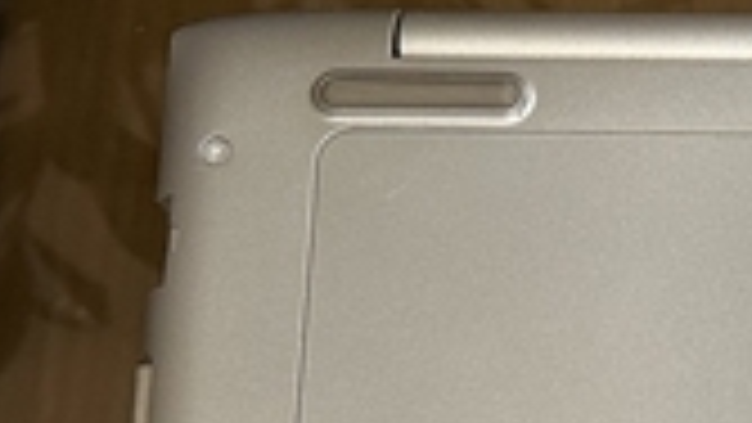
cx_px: 1135
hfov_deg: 15.7
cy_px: 562
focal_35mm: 125
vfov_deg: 9.5
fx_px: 2493
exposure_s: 1/100
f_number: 1.78
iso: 200
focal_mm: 6.86
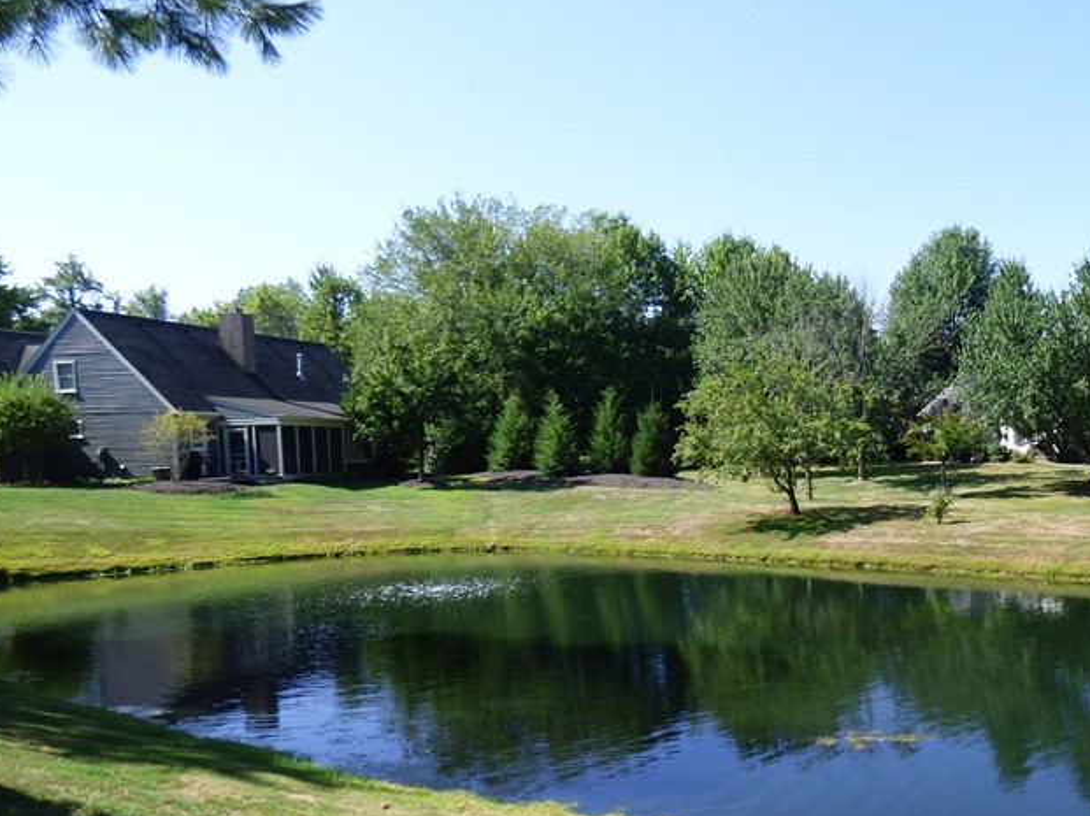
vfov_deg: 42.2
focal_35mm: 33
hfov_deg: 52.1
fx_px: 1039
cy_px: 556
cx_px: 858
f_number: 2.8
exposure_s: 1/800
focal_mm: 3.58
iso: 100
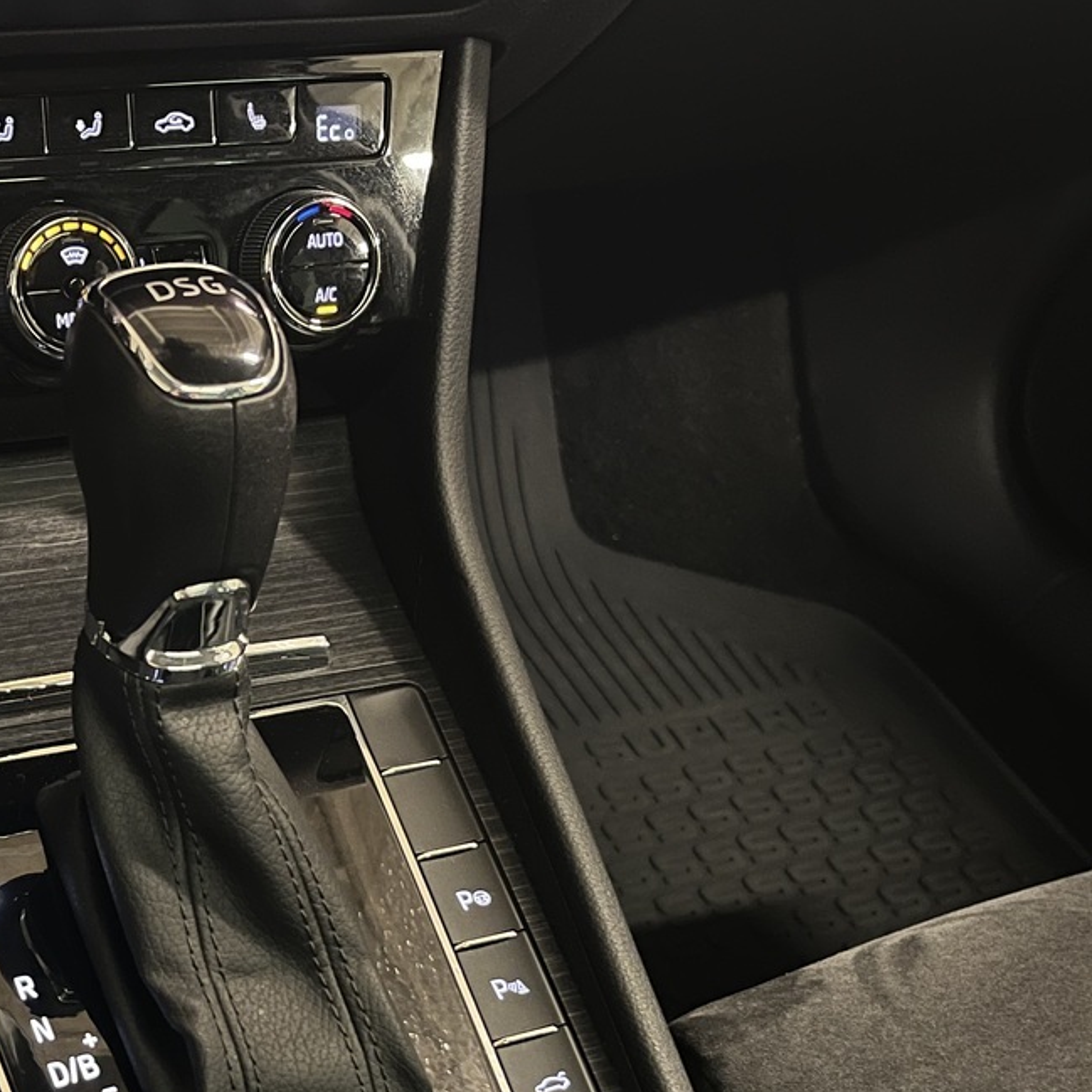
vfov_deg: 32.7
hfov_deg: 31.8
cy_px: 836
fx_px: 1820
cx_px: 114
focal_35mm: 51
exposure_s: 1/17
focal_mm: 5.1
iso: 640
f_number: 1.6
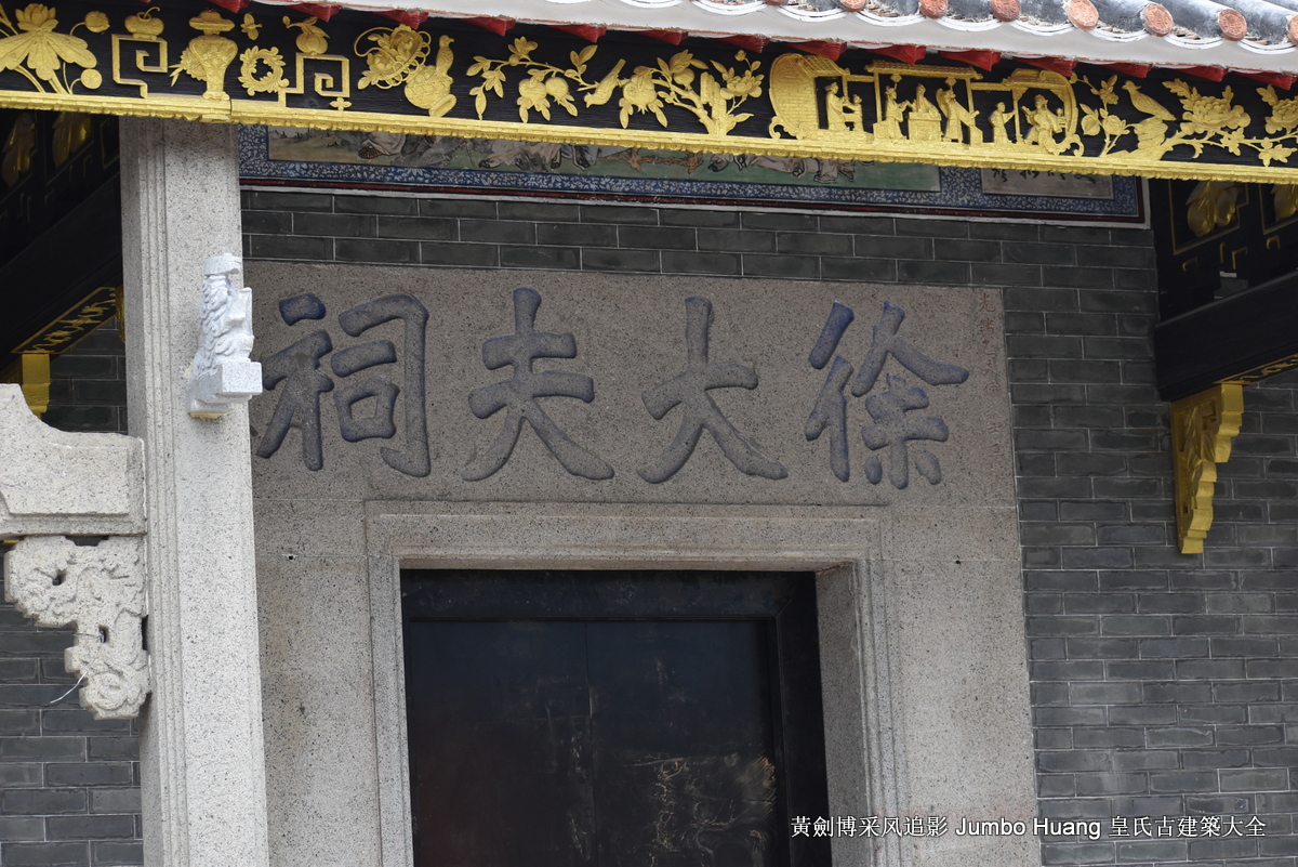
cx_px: 649
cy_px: 434
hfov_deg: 19.4
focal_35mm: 105
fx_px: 3787
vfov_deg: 13.1
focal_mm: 70
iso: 400
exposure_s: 1/250
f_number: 5.6
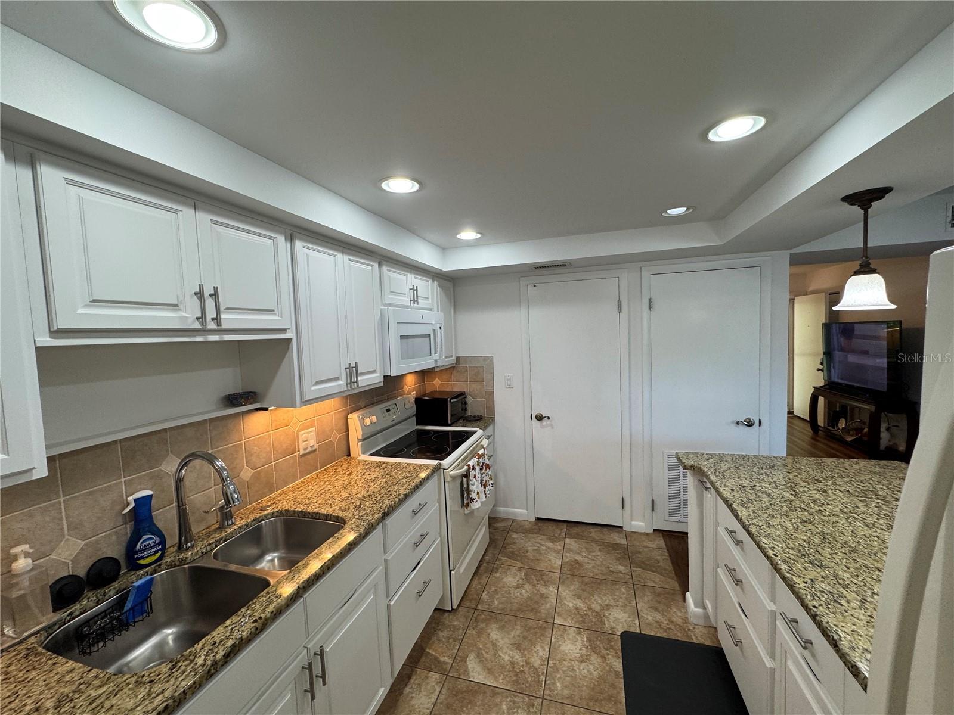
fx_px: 386
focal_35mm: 14
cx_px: 477
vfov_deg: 85.7
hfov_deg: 102.1
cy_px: 358
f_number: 2.2
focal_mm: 2.22
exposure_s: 1/120
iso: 125
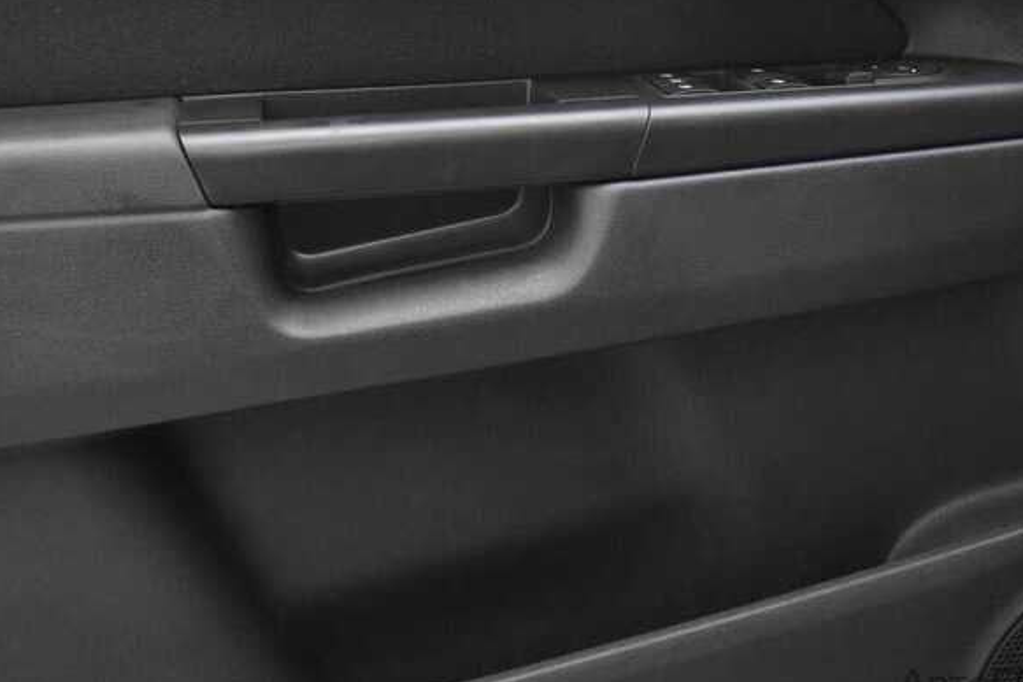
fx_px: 2040
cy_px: 193
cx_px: 390
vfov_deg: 18.9
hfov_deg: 28.1
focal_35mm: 72
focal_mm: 31
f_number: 4.2
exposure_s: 1/50
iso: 4000
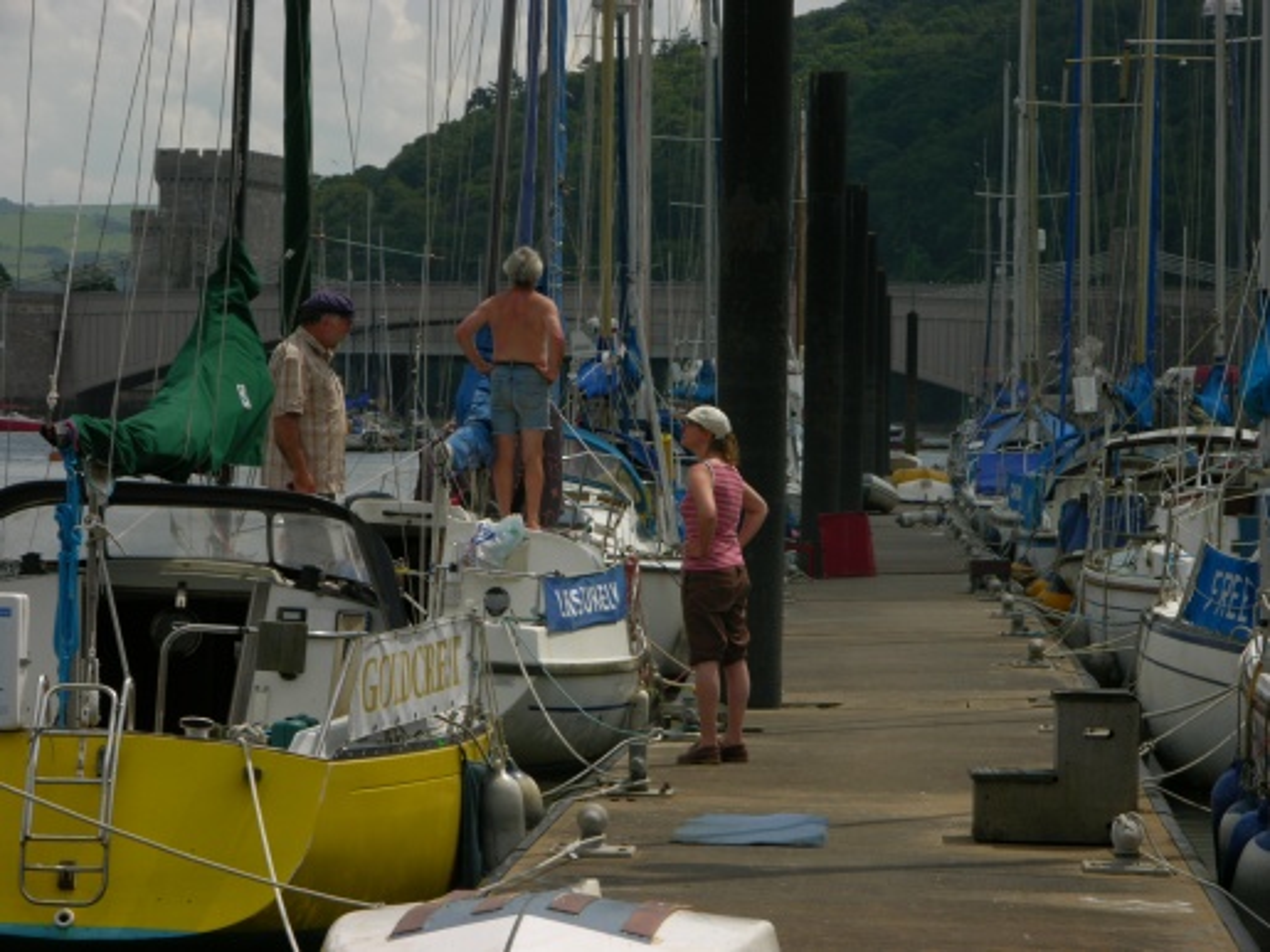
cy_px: 476
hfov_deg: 12.4
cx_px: 635
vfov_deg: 9.3
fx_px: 5869
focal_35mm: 160
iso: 50
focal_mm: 41.1
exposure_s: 1/253
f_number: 7
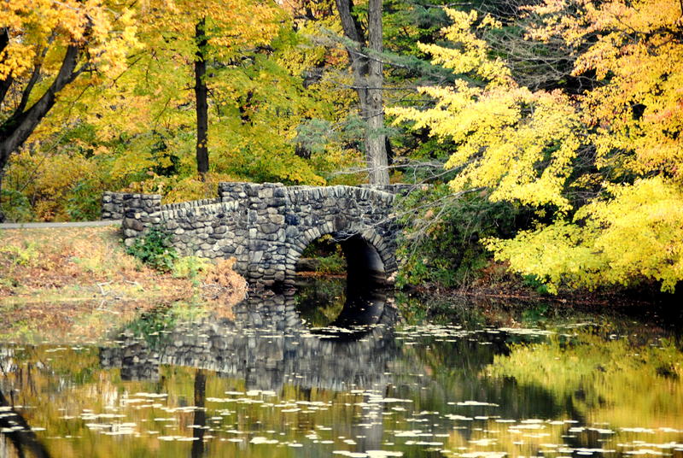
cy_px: 229
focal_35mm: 158
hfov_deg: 13.0
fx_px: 2992
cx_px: 342
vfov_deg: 8.7
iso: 200
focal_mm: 105
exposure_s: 1/125
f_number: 4.5
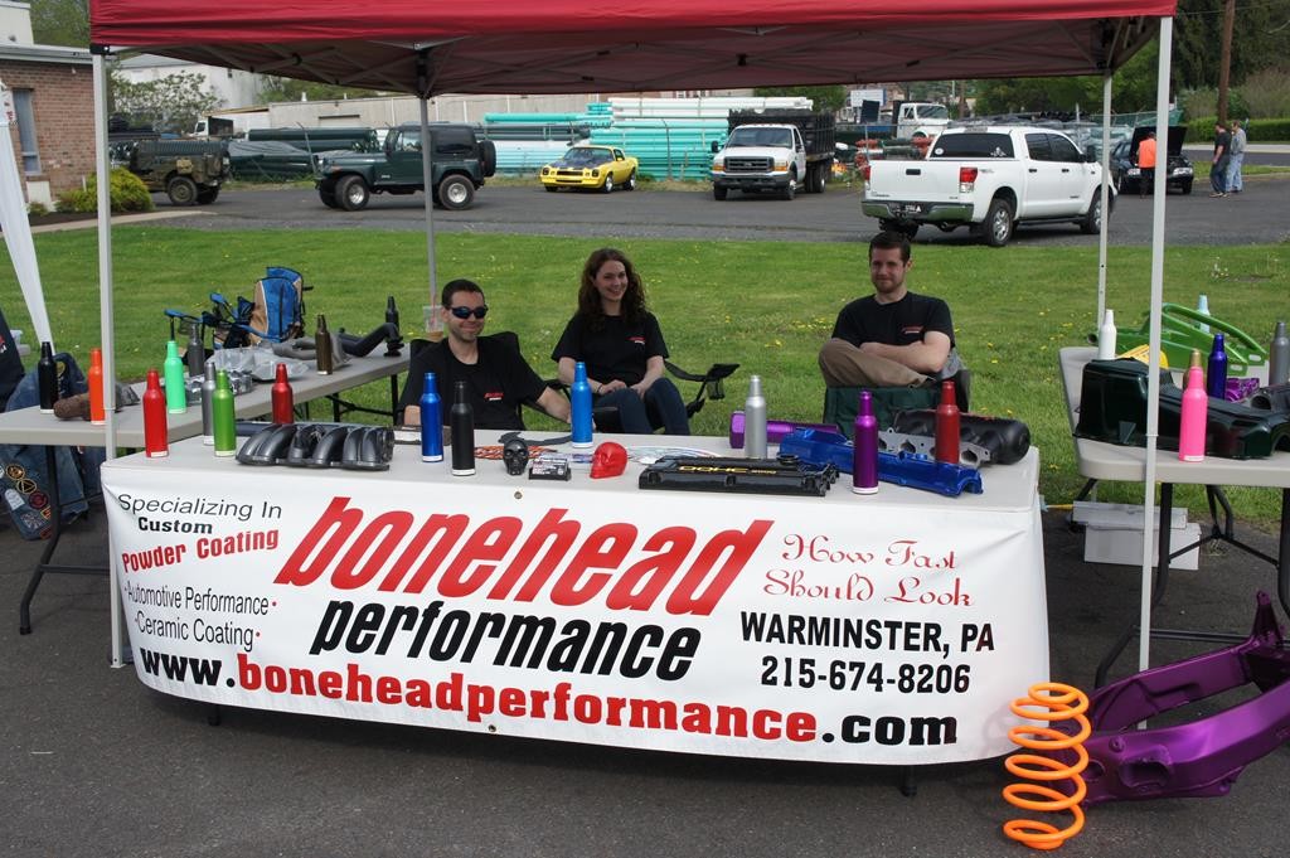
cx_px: 645
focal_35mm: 39
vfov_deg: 34.2
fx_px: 1396
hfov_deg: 49.6
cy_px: 429
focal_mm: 26
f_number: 8
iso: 200
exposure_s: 1/320
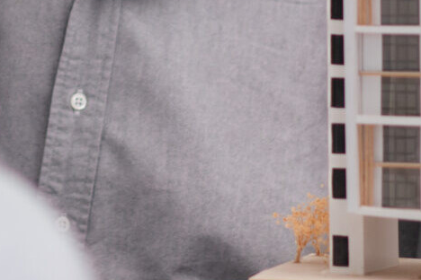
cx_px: -186
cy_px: -109
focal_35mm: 301
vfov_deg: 4.5
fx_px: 3520
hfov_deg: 6.8
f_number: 1.8
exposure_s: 1/200
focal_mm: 55
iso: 250
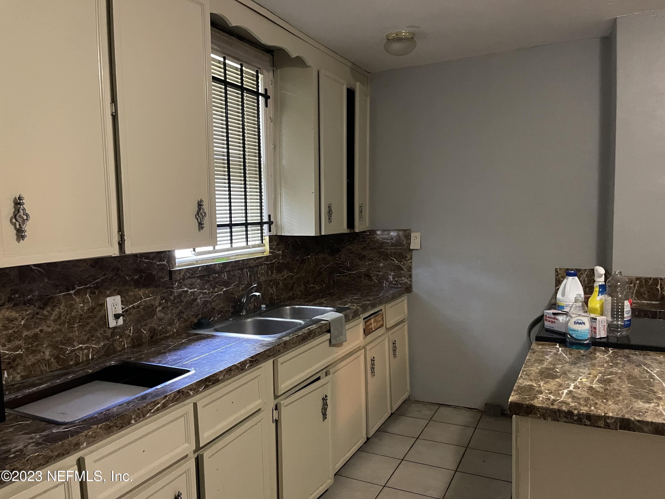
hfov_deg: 67.3
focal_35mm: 26
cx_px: 332
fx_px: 499
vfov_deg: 53.1
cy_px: 250
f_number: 1.6
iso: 640
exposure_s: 1/30
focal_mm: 5.1
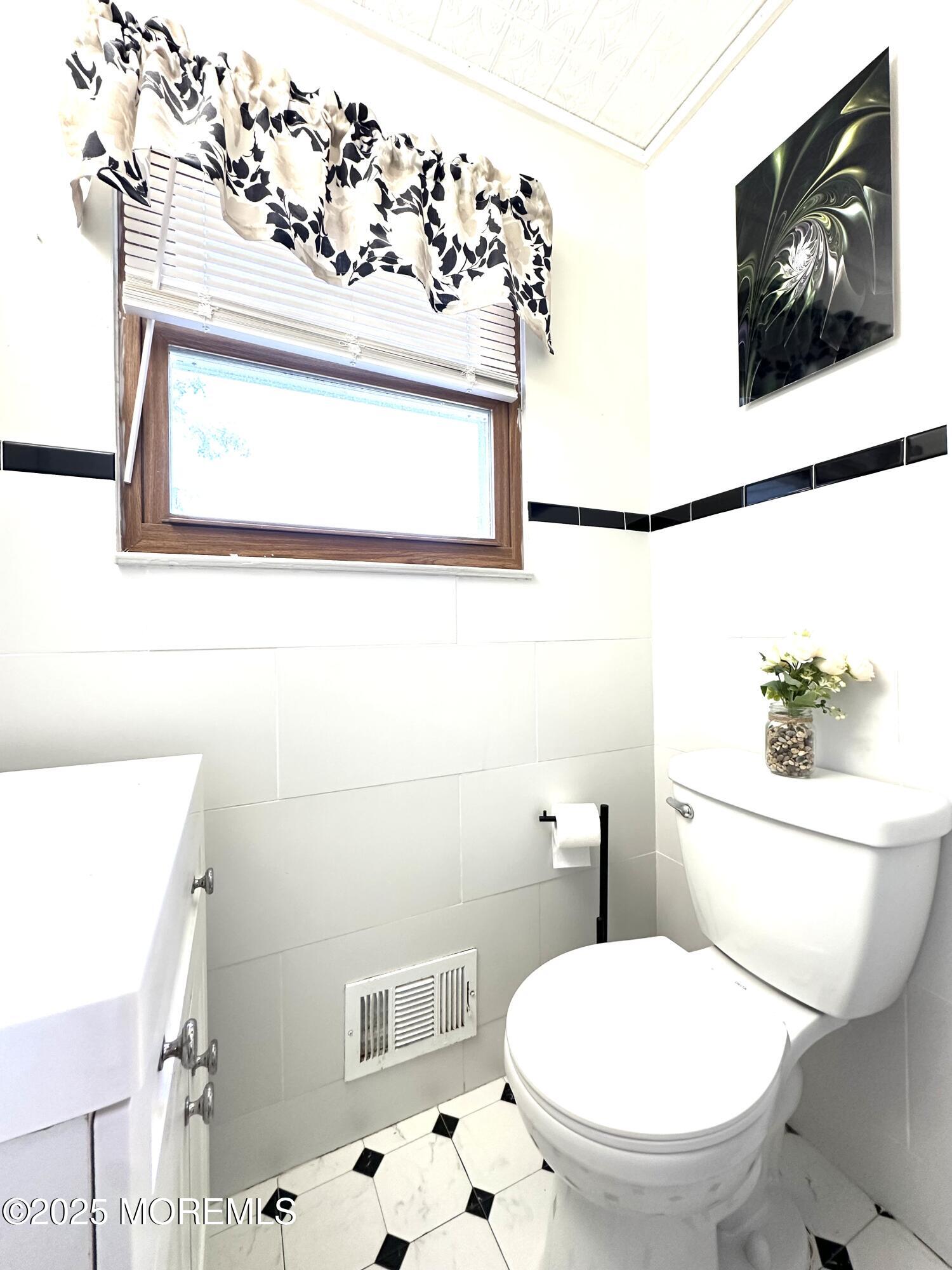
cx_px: 476
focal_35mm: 14
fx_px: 513
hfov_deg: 85.7
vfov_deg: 102.1
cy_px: 635
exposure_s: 1/60
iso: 160
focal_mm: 2.22
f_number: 2.2
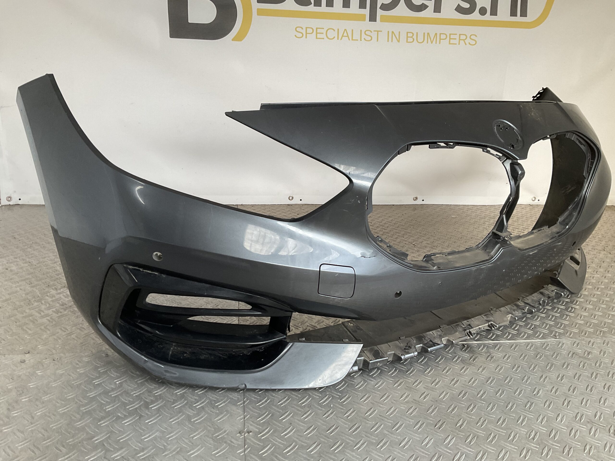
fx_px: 515
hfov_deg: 61.7
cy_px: 230
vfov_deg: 48.2
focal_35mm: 29
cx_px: 308
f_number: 1.8
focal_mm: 3
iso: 64
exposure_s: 1/50
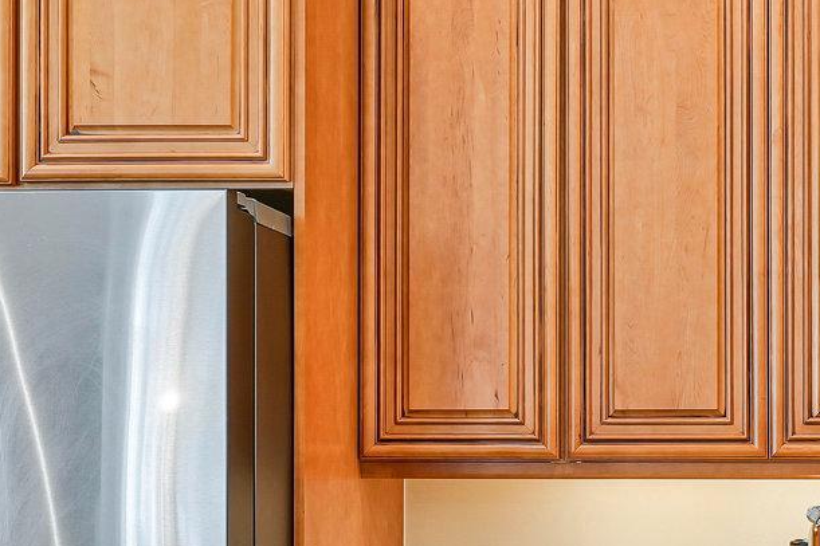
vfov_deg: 19.2
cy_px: 461
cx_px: 854
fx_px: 1594
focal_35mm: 70
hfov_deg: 27.0
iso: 400
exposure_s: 1/5
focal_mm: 20.9
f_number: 8
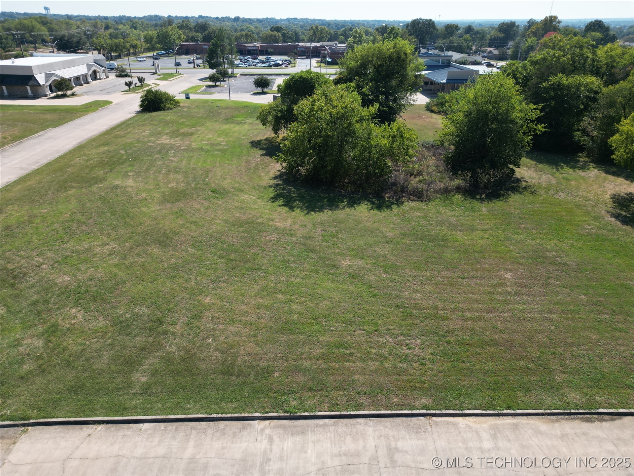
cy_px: 238
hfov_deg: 71.6
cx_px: 317
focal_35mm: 24
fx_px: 440
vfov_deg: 56.8
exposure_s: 1/3000
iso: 200
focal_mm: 6.72
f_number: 1.7
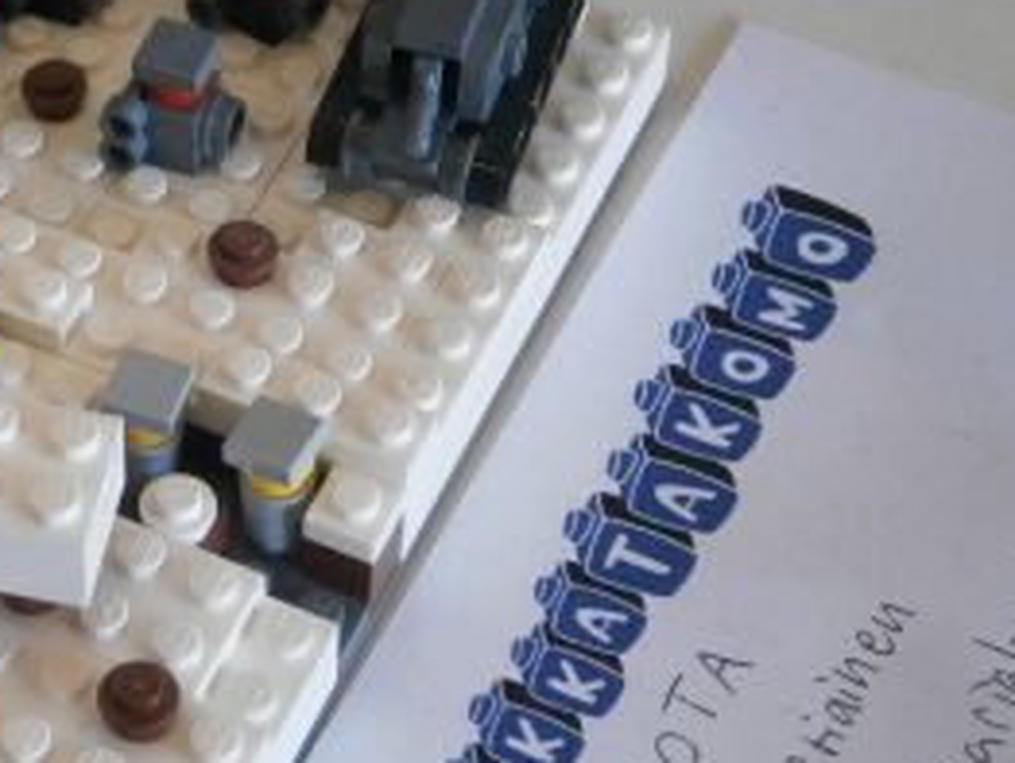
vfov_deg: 15.3
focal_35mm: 96
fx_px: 2817
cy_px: 105
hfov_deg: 19.9
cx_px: 50
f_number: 3.4
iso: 200
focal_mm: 8.3
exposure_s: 1/30
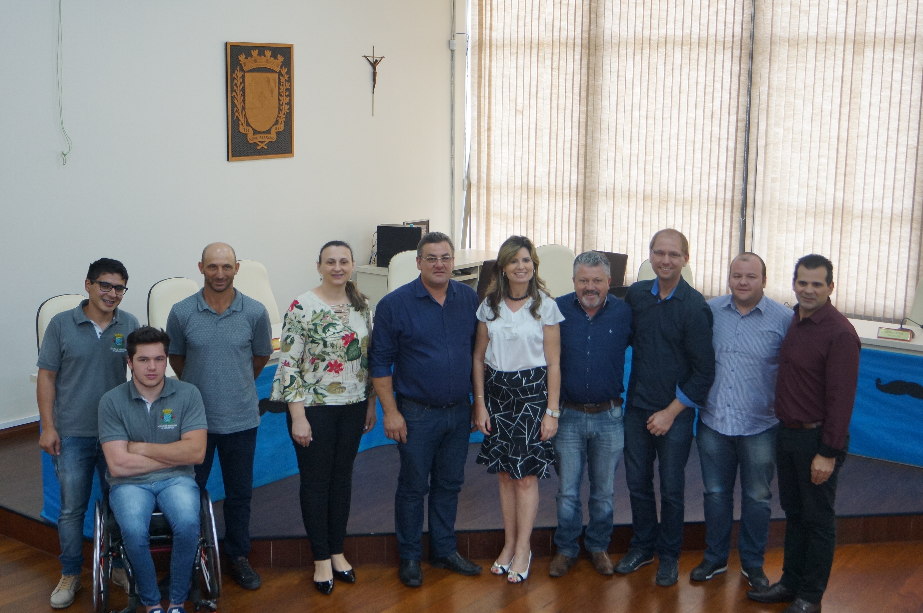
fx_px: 1153
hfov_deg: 43.6
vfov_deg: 29.8
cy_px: 306
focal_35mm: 45
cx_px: 462
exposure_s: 1/60
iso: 640
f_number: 4.5
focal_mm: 30
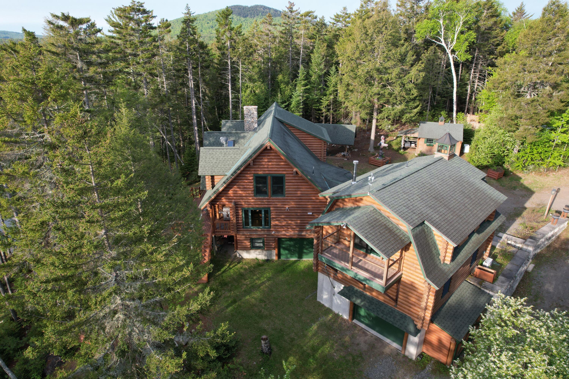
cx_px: 284
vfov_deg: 57.2
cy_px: 190
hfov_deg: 78.6
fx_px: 348
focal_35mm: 22
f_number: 2.8
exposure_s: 1/500
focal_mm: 8.38
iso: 120
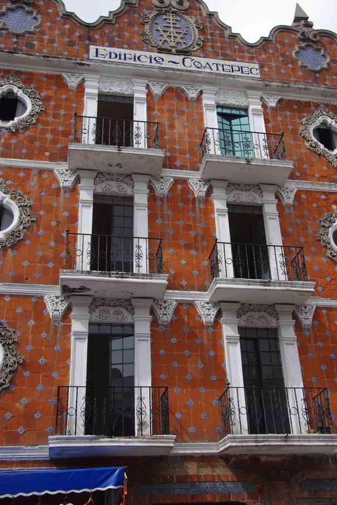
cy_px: 235
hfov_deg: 30.2
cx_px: 180
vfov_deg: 44.1
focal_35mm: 44
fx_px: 623
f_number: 11
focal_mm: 26.9
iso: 200
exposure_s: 1/80
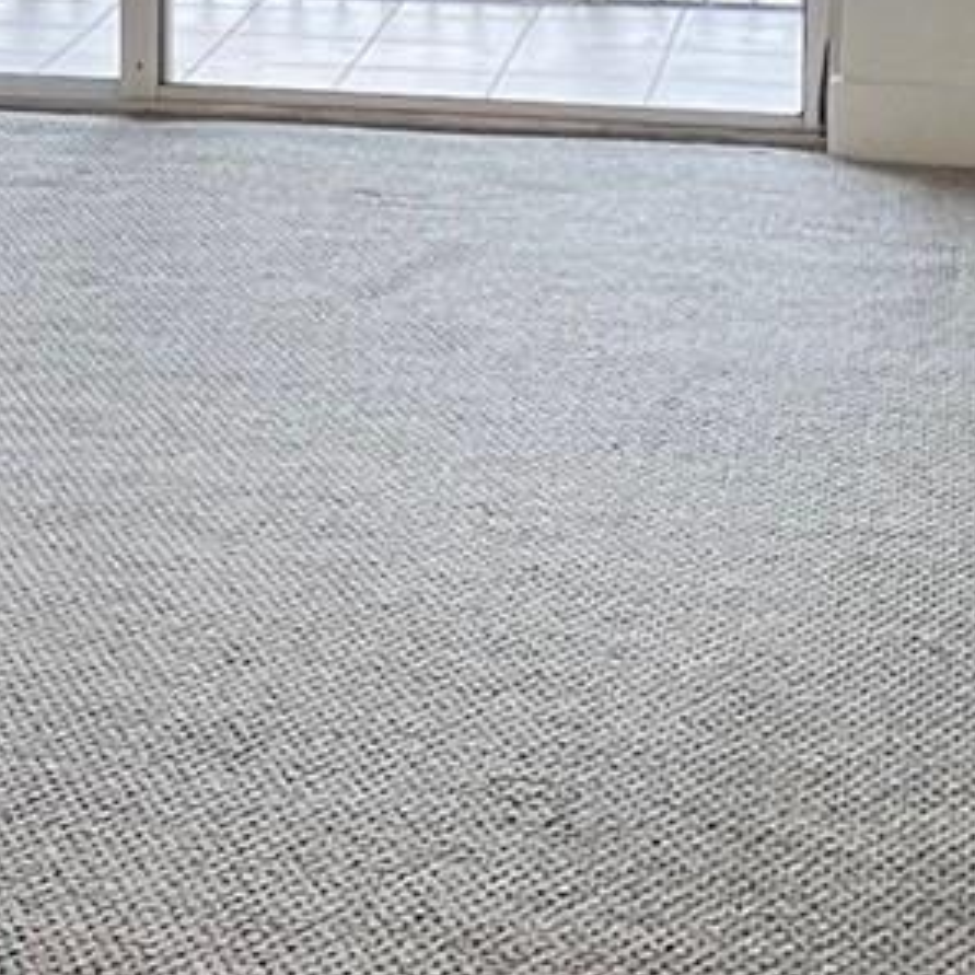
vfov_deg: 13.7
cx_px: -223
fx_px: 3951
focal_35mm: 124
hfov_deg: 13.6
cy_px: -151
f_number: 1.6
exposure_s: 1/60
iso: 200
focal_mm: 4.2
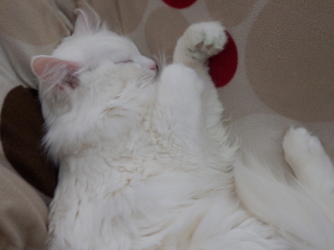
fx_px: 357
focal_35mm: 37
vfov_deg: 38.7
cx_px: 167
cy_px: 125
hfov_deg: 50.1
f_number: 3.6
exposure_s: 1/60
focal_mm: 6.6
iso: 400
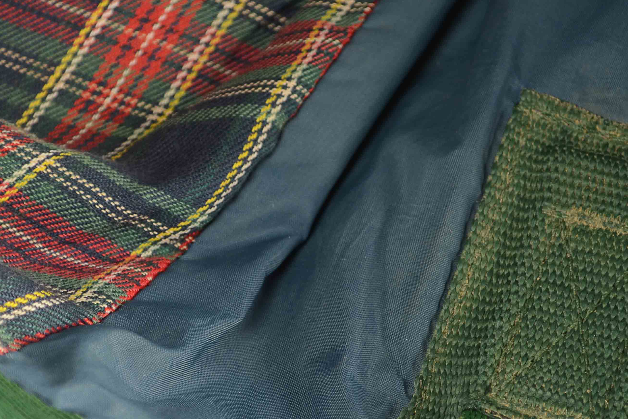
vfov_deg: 10.1
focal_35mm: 136
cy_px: 338
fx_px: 2372
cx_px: 231
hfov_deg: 15.1
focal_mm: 48
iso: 100
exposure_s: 1/80
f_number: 6.3
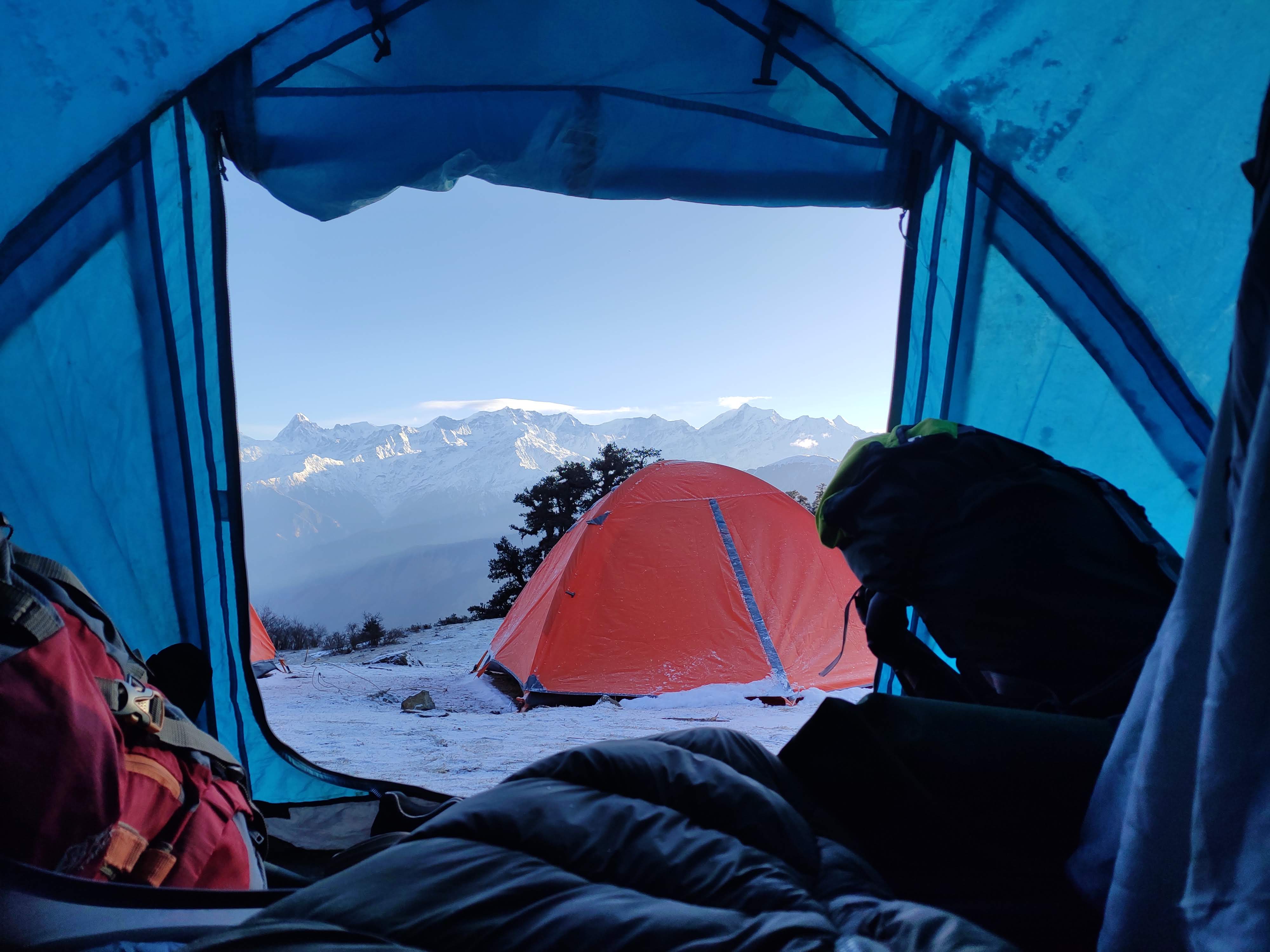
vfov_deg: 54.9
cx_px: 635
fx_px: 917
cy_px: 476
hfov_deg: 69.4
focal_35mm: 25
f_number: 1.79
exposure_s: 1/964
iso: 113
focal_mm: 4.74
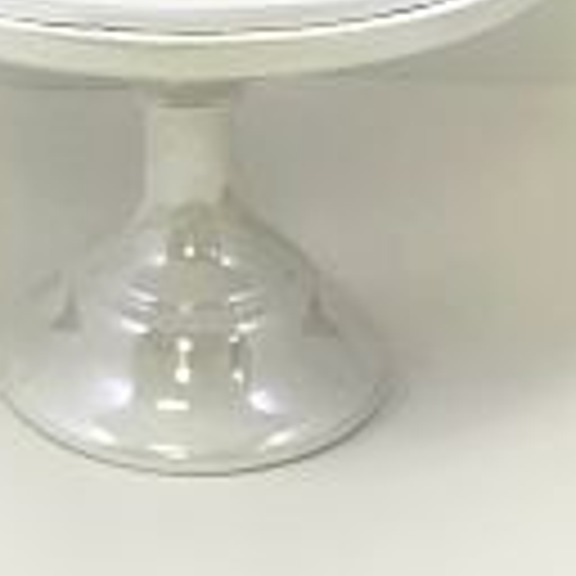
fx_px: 2956
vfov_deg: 10.8
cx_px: 184
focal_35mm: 157
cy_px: -234
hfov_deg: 11.1
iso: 160
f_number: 2.8
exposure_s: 1/60
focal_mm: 6.6
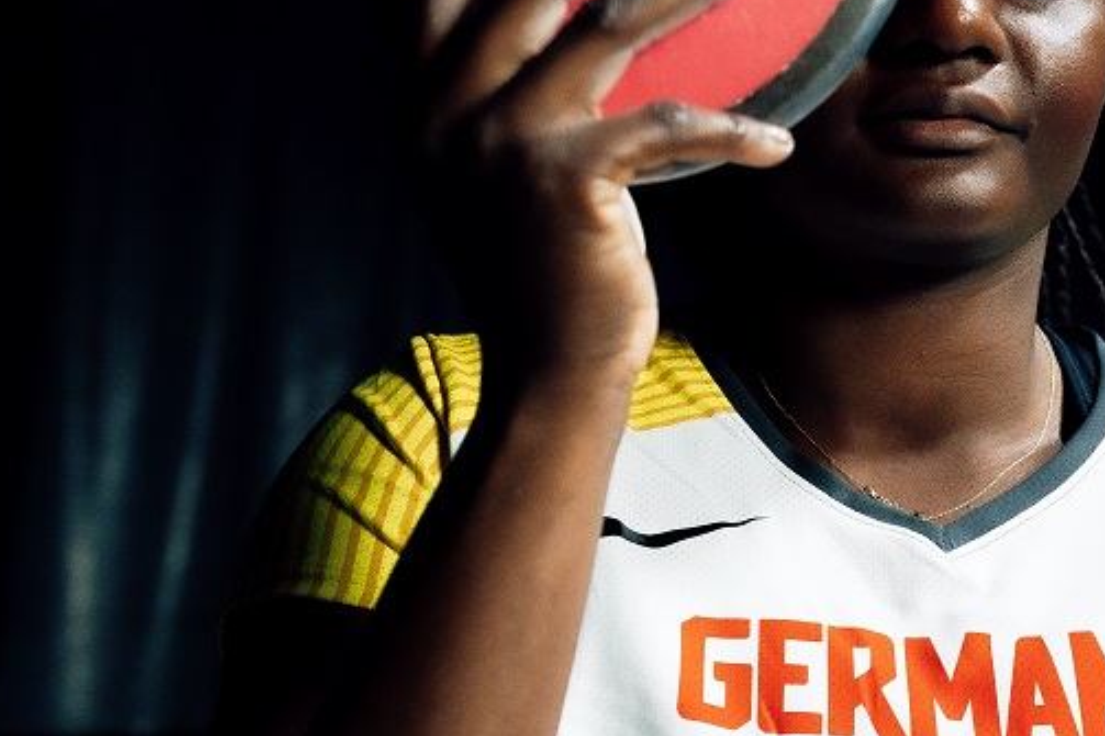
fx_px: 1933
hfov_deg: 30.9
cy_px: 211
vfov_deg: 21.4
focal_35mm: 63
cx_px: 923
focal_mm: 33
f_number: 3.5
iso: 2500
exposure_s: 1/125
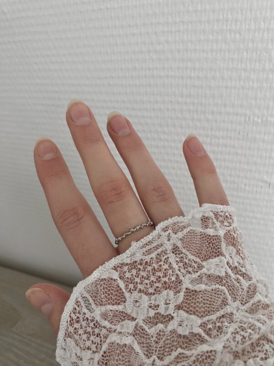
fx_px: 274
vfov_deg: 67.3
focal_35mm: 26
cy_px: 183
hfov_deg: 53.1
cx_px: 137
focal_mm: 4.25
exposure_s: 1/60
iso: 160
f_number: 1.8
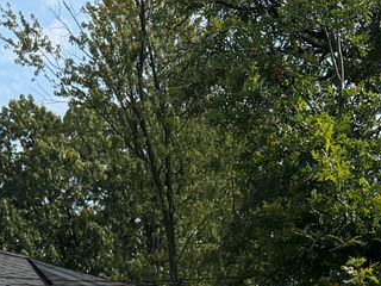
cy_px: 657
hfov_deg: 16.4
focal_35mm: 120
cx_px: 169
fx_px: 1321
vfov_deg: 10.8
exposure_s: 1/6711
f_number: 1.78
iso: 100
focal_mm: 6.76
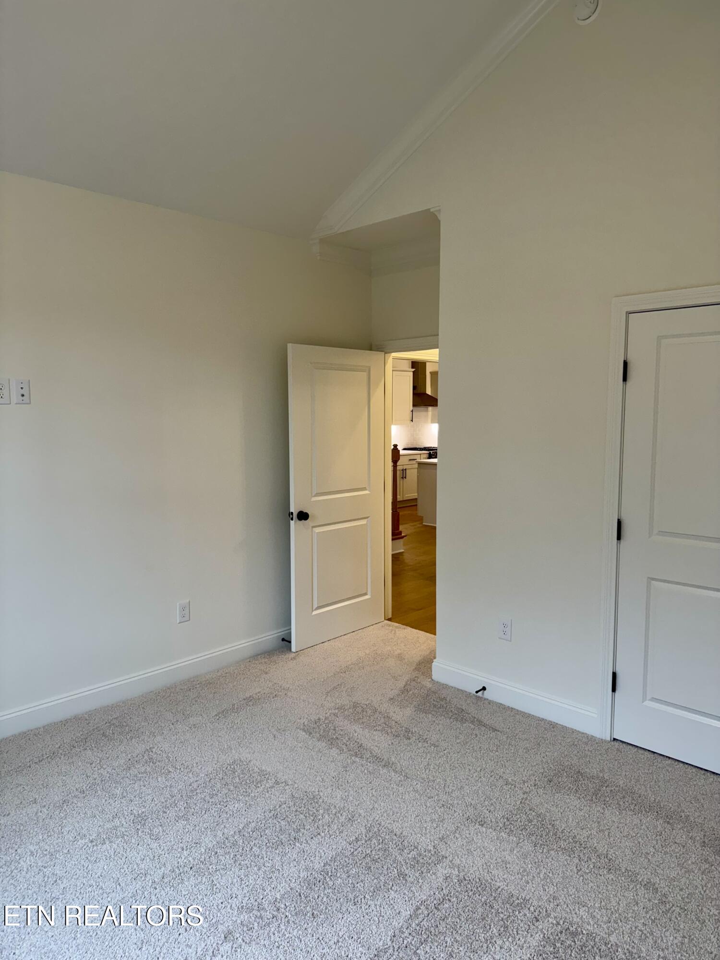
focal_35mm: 24
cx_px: 360
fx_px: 666
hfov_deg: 56.8
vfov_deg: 71.6
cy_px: 480
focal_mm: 6.76
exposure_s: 1/120
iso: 100
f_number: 1.78
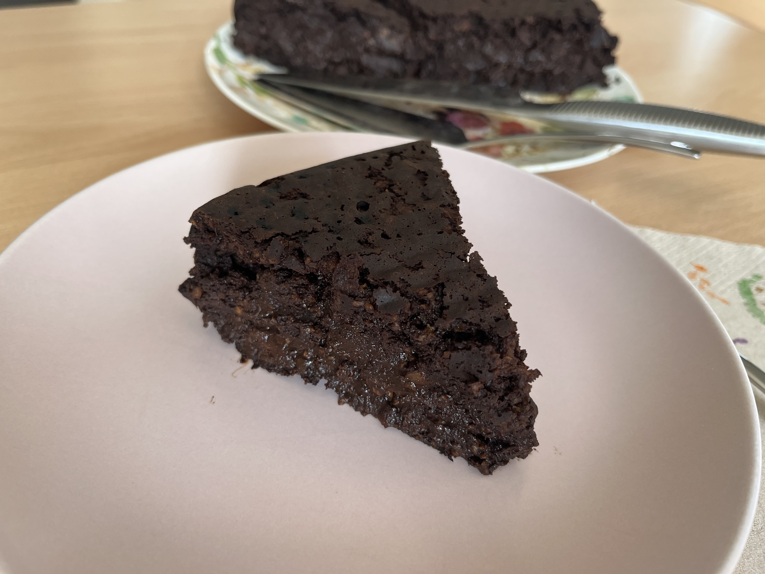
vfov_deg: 53.1
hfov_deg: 67.3
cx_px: 382
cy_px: 287
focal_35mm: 26
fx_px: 575
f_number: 1.6
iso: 80
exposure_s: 1/121
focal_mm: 5.1
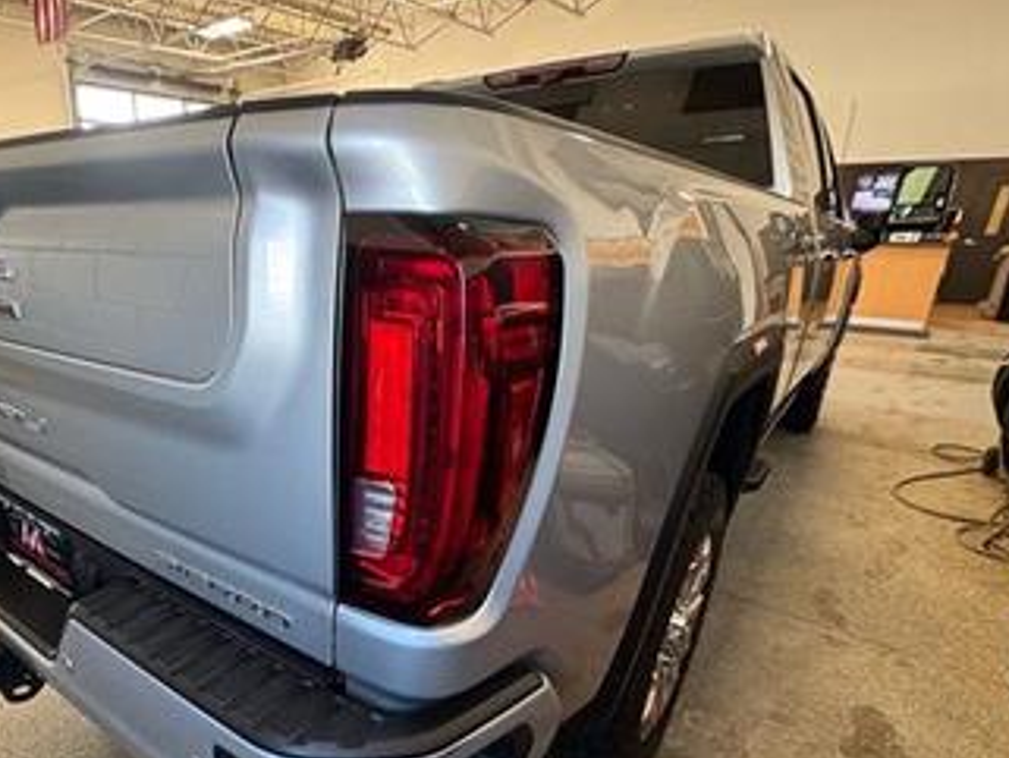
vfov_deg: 60.5
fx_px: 642
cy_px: 459
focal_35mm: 22
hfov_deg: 73.7
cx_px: 324
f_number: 2.2
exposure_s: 1/60
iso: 250
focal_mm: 2.22
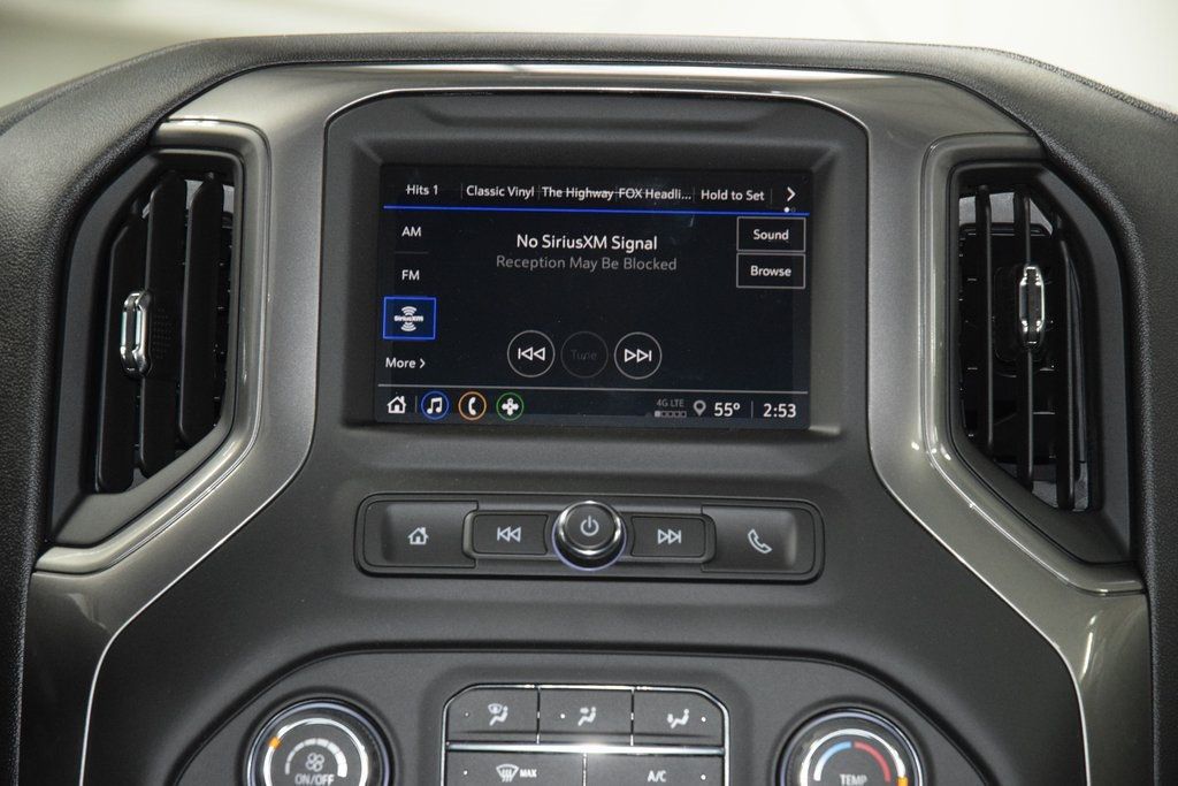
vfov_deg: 13.0
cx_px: 589
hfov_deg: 19.5
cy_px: 393
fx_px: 3436
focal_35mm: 105
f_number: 4.5
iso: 3200
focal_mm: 70
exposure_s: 1/60
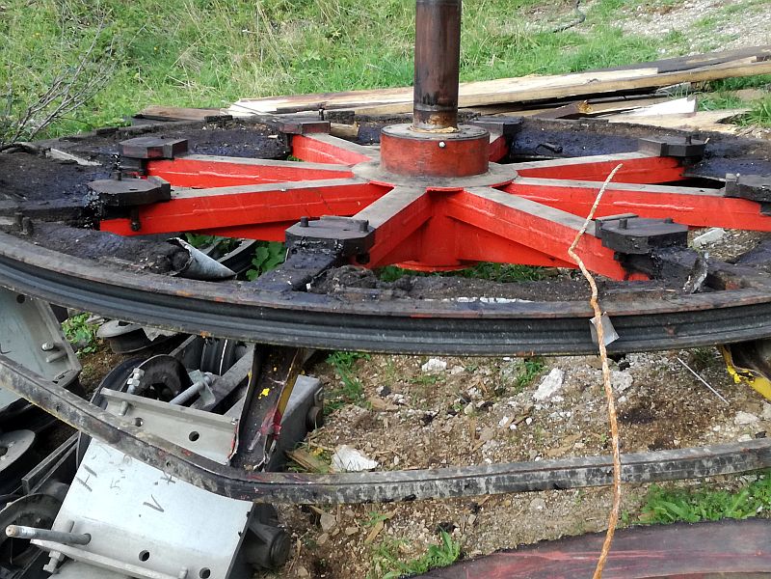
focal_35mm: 48
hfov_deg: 39.7
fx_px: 1069
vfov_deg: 30.3
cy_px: 290
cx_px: 386
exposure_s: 1/164
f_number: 2
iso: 50
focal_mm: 3.79
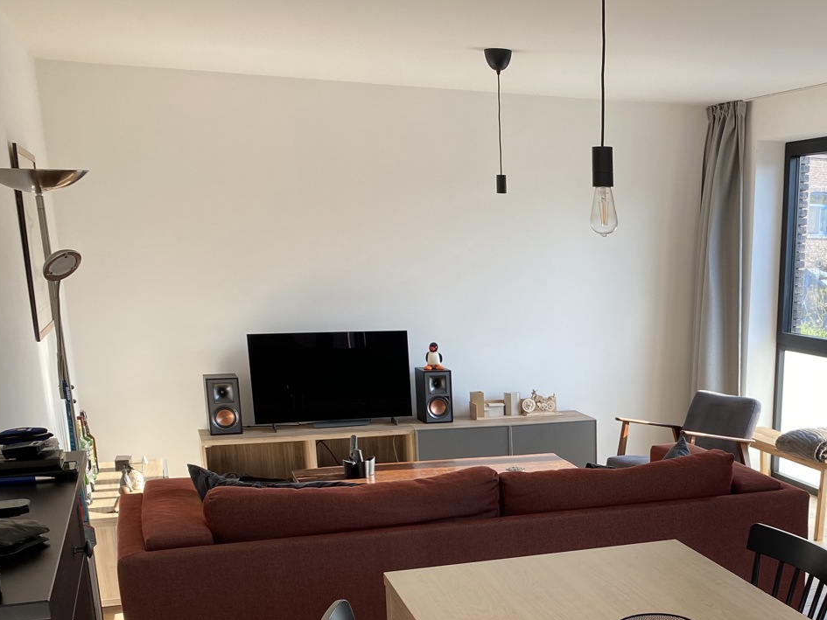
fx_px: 1051
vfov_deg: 31.8
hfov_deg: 41.0
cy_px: 517
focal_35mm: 44
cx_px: 673
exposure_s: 1/122
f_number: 1.8
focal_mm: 4.25
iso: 32
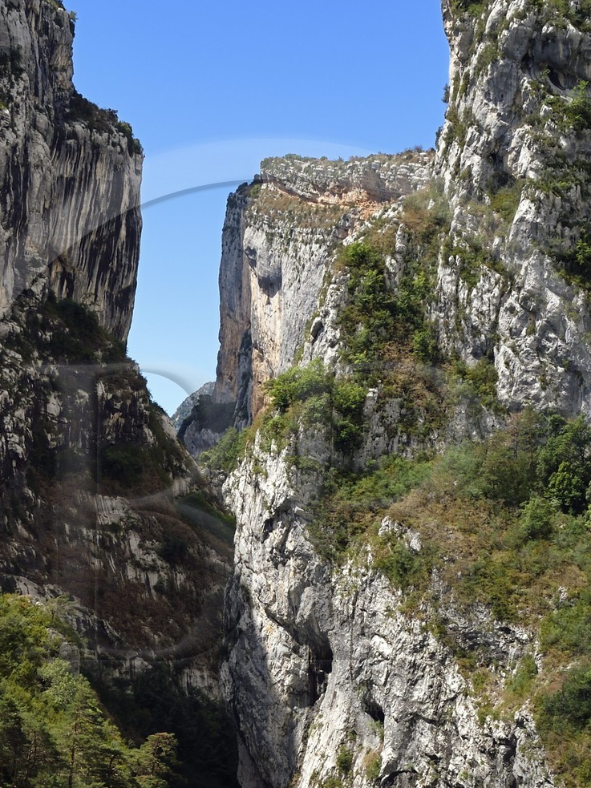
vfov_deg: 20.8
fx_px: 2140
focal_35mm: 94
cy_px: 513
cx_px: 271
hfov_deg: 15.7
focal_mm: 40
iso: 200
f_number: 11
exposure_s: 1/250
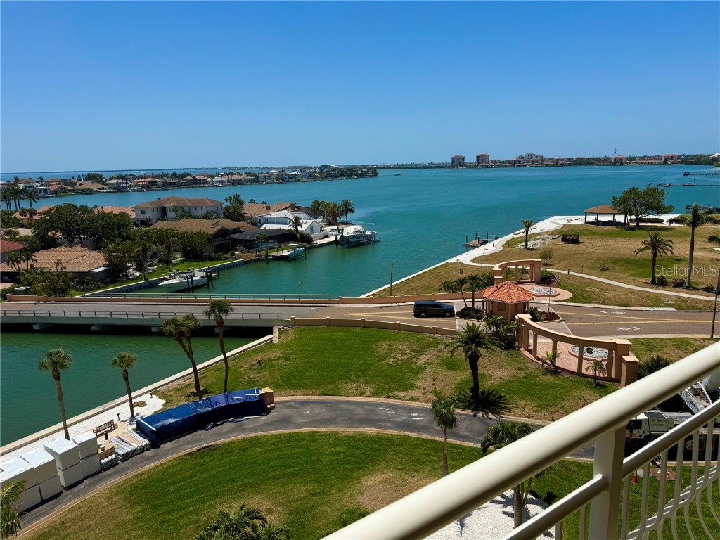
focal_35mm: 24
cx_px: 360
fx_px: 499
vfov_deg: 56.8
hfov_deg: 71.6
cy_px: 270
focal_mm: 6.76
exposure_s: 1/8130
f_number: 1.78
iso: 80
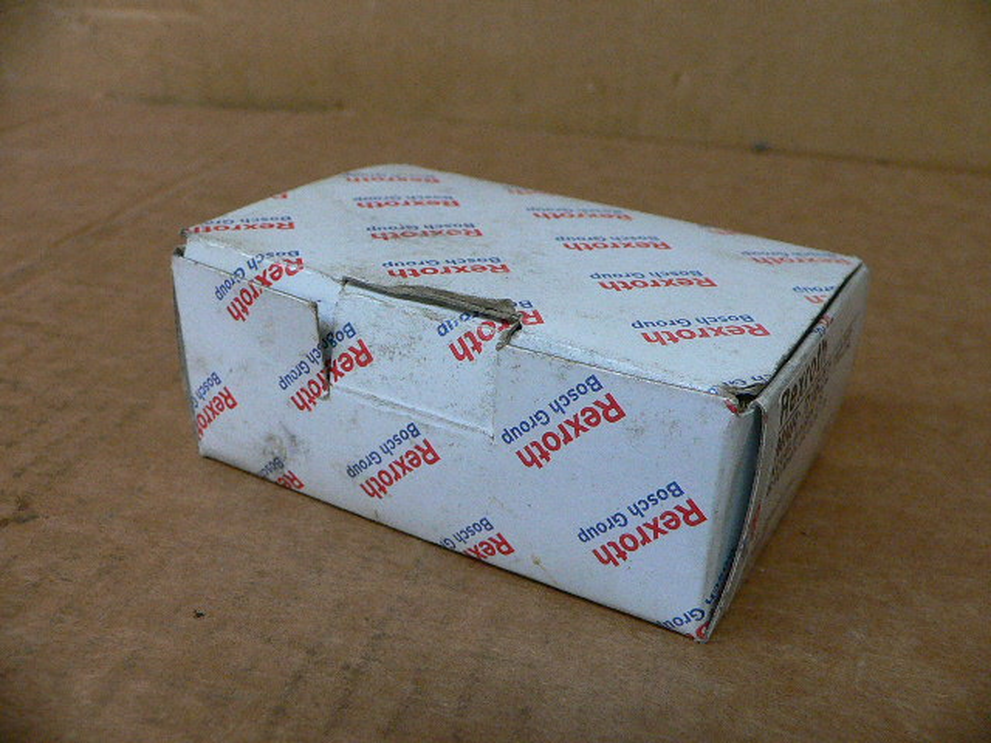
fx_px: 1002
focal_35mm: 35
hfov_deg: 52.6
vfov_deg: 40.7
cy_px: 372
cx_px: 496
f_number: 2.8
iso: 200
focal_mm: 4.6
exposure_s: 1/40
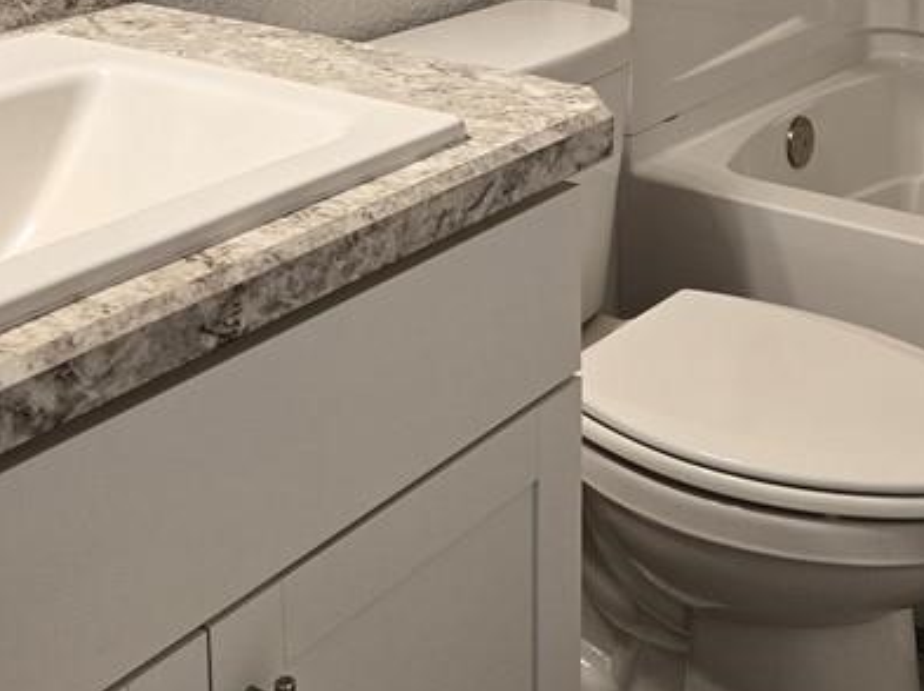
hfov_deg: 32.0
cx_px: 600
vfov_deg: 23.0
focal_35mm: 60
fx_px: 1600
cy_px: -54
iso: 125
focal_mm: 5.4
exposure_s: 1/120
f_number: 1.8
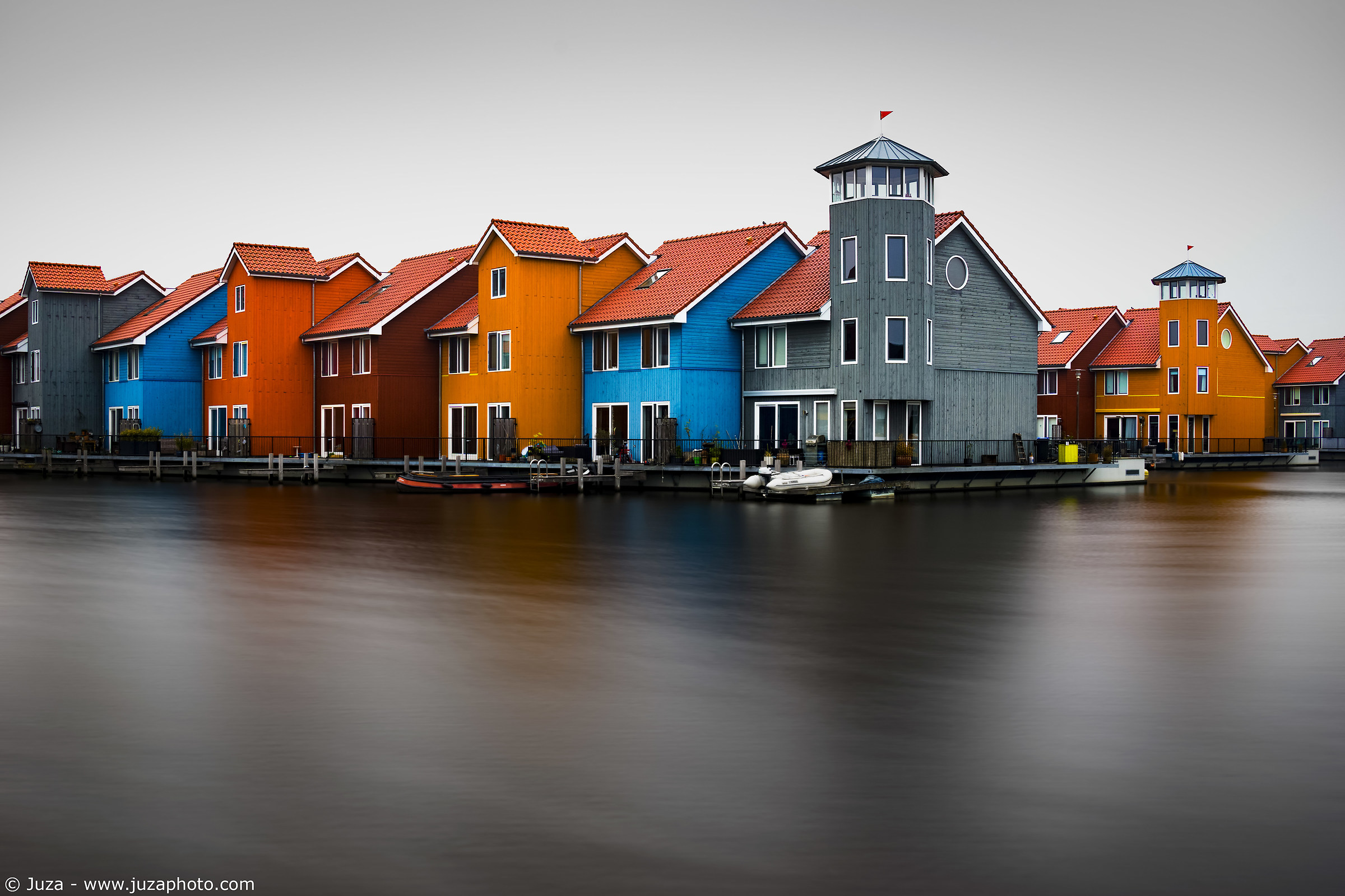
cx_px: 672
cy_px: 448
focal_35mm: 36
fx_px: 1345
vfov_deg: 36.9
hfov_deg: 53.1
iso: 100
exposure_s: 15
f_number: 11
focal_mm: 24
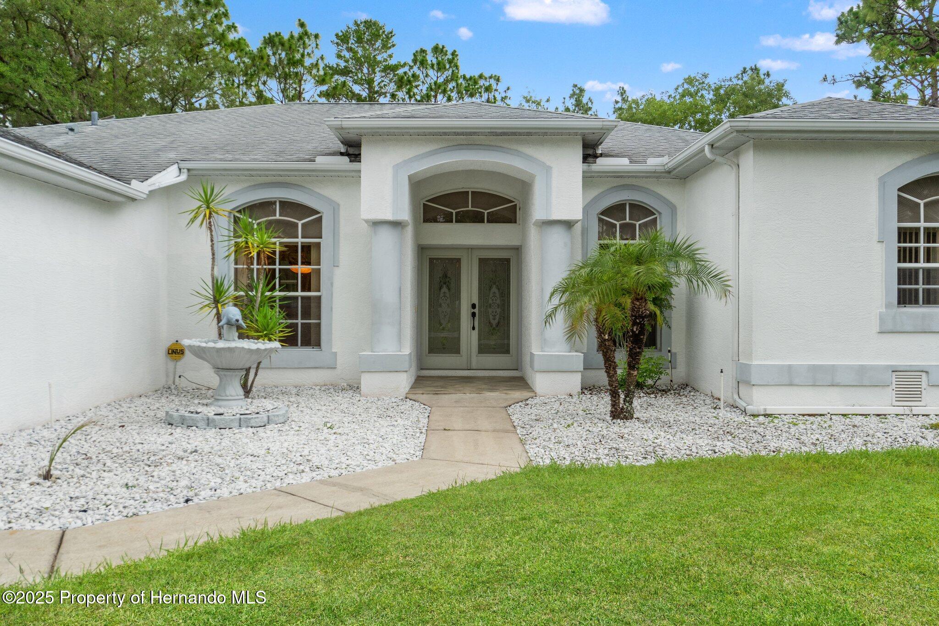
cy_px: 313
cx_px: 470
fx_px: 743
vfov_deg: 45.7
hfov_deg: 64.6
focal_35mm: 28
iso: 400
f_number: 7.1
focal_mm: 19
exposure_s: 1/500
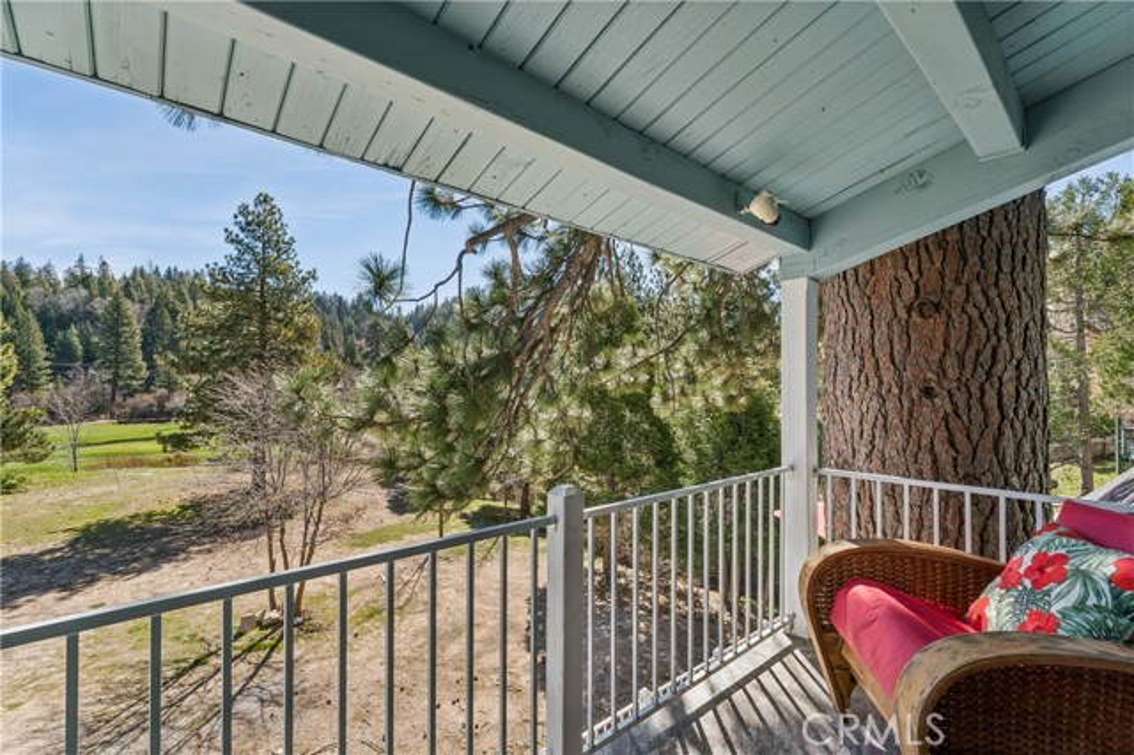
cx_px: 567
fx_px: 513
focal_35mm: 16
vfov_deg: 72.7
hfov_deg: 95.7
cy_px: 378
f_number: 22
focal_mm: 16.3
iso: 100
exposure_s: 1/13
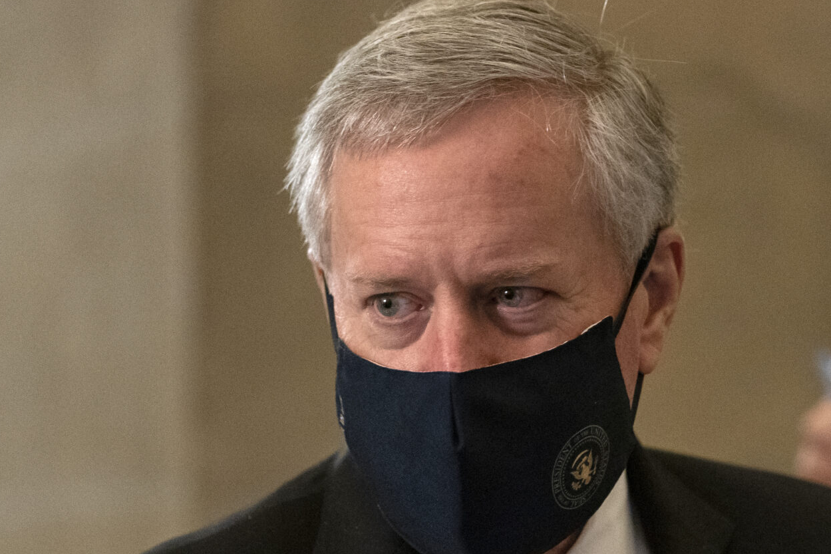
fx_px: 5679
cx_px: 496
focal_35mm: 246
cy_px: 292
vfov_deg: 5.6
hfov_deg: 8.4
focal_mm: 120
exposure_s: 1/320
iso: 6400
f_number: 2.8
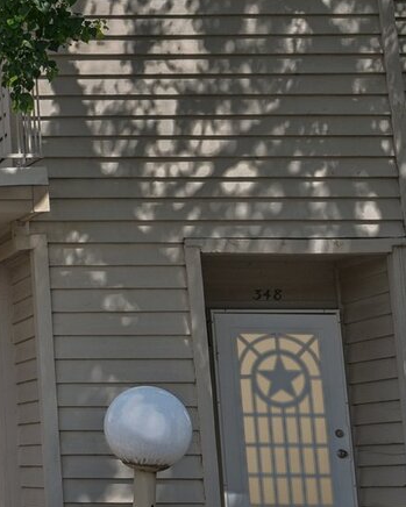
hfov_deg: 13.2
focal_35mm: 101
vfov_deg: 18.9
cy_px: 133
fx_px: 1516
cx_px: -411
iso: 400
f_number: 8
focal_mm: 29
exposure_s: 1/250
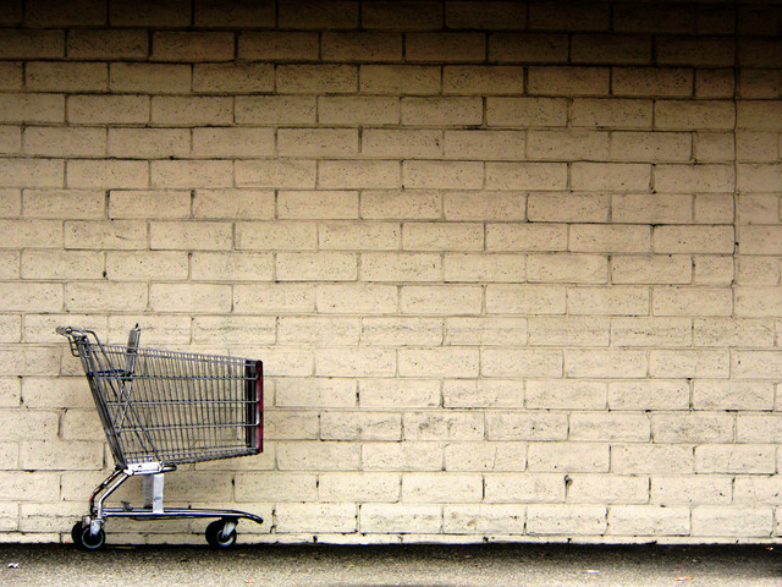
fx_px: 5106
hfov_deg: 8.8
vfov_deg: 6.6
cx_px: 391
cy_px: 294
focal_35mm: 226
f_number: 4
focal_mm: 37.6
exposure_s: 1/200
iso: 80
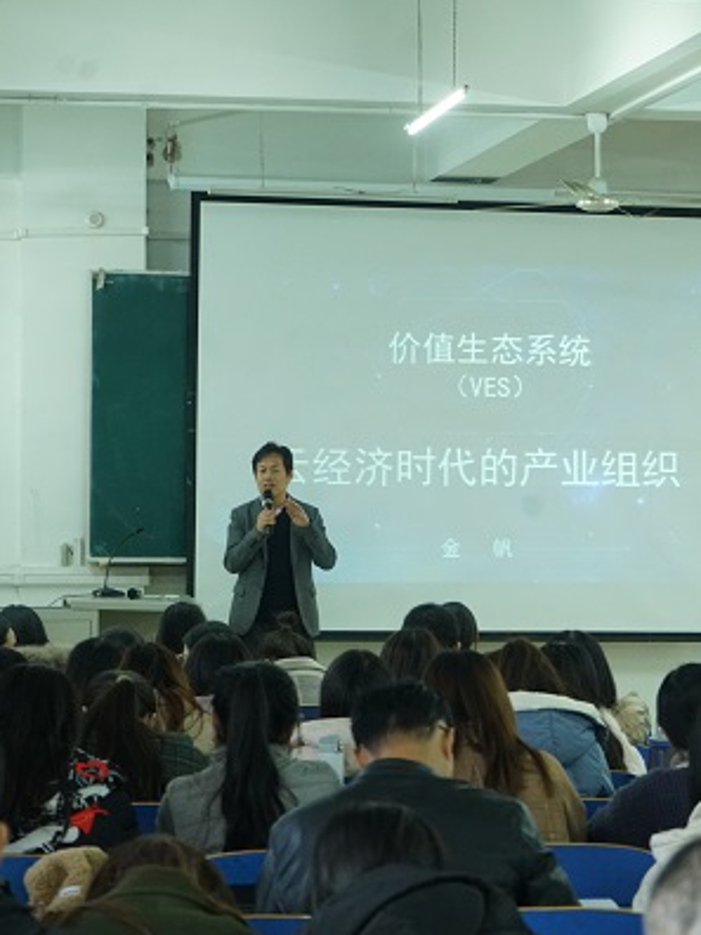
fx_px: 2754
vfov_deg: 19.3
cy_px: 470
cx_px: 472
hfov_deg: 14.5
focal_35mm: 102
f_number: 5.6
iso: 4000
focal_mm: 70
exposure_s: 1/80
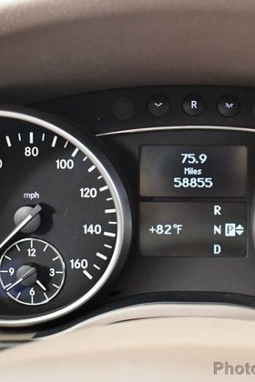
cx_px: 200
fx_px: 648
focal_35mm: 61
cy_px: 191
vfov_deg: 32.9
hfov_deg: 22.0
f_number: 3.5
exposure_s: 1/60
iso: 5000
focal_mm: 20
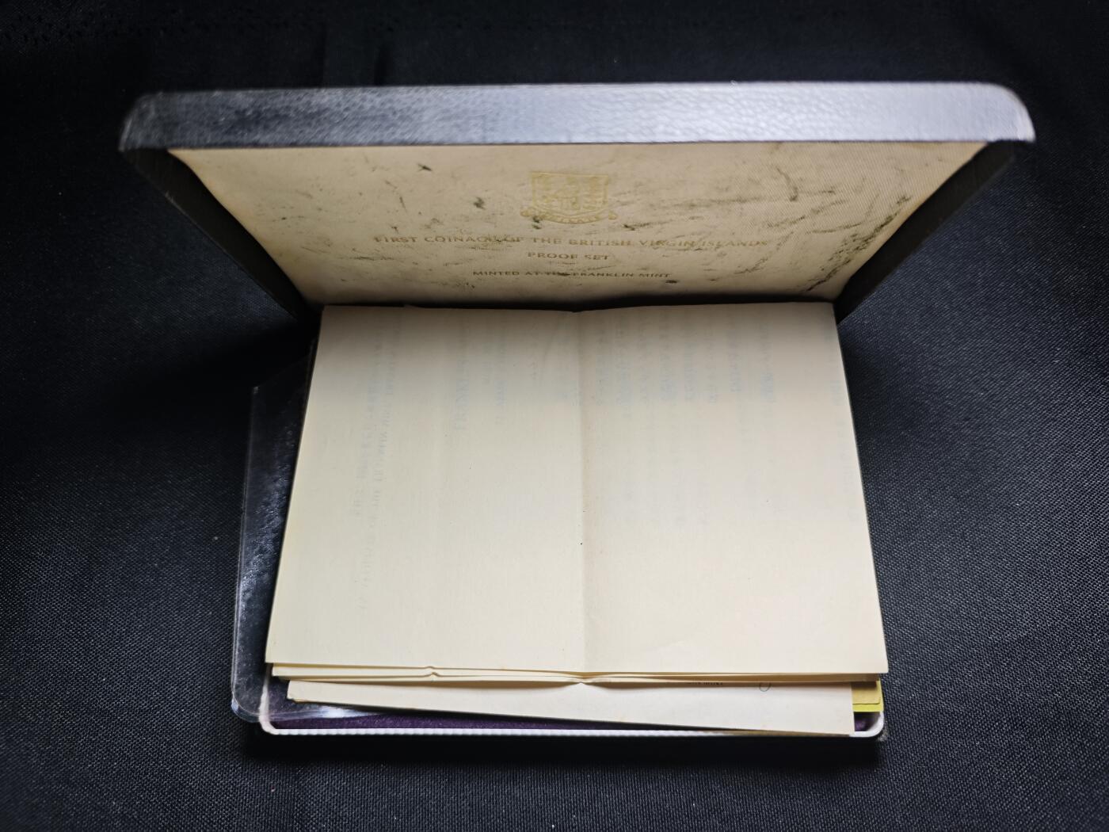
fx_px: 769
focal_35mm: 24
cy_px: 416
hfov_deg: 71.6
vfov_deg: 56.8
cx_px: 554
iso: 100
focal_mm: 5.84
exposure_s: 1/88.7
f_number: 1.6
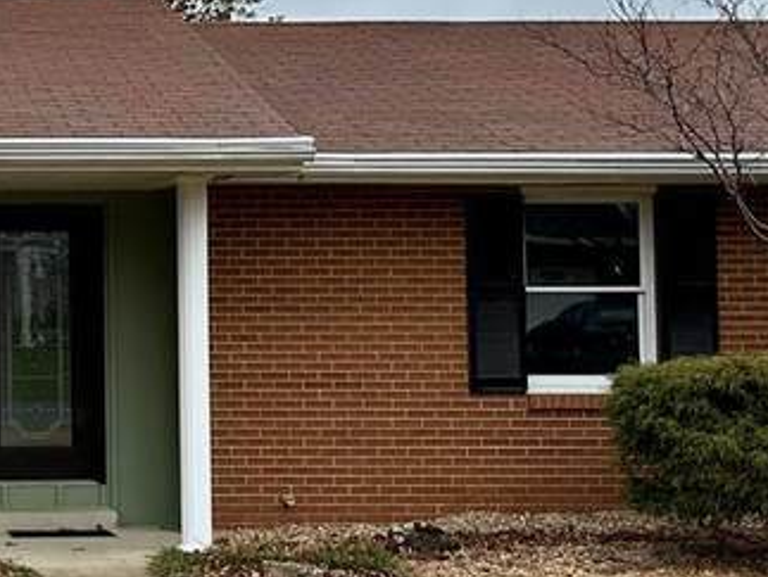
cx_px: -121
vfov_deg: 15.6
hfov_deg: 19.6
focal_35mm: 95
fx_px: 2110
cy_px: 199
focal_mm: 6.86
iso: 80
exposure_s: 1/1107
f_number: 1.78
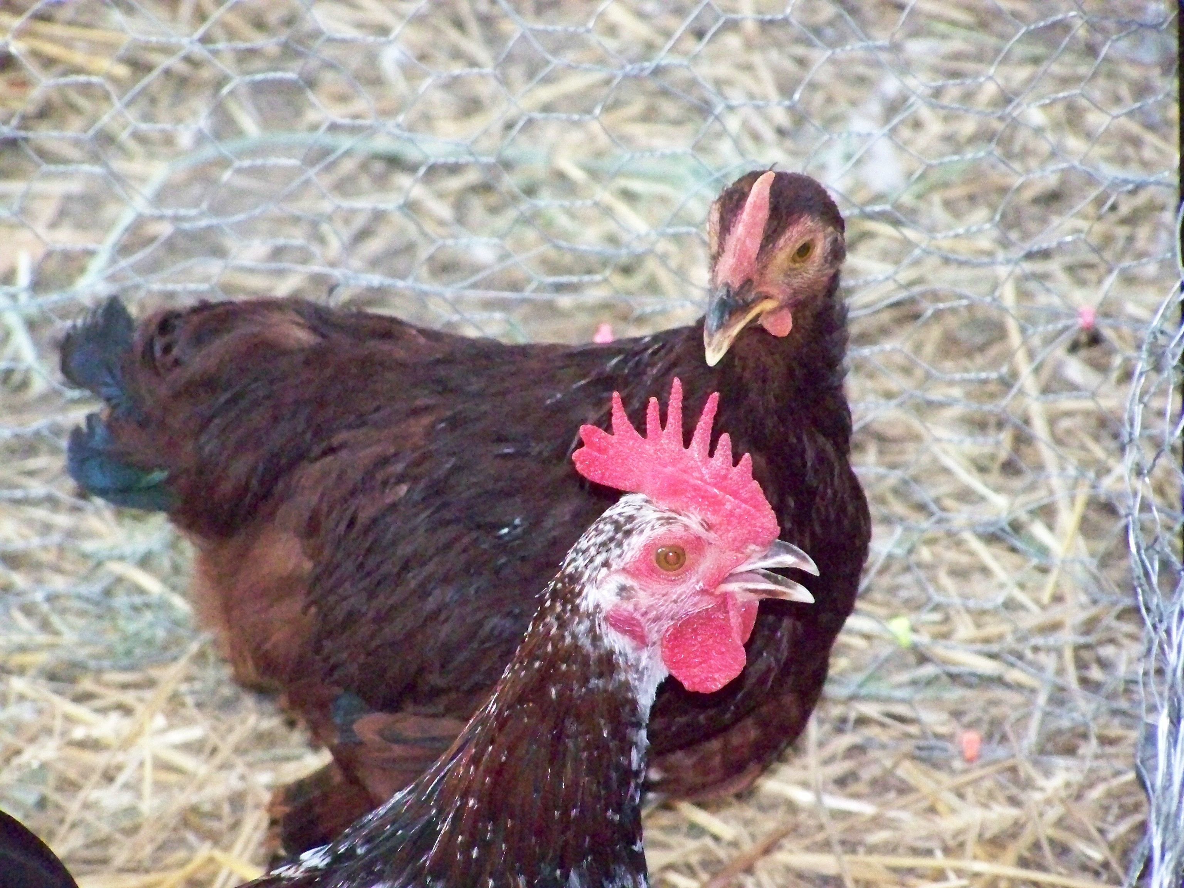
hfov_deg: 7.1
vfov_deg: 5.3
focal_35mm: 278
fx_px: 9509
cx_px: 592
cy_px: 444
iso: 1600
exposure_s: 1/500
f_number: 3.6
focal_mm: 46.1
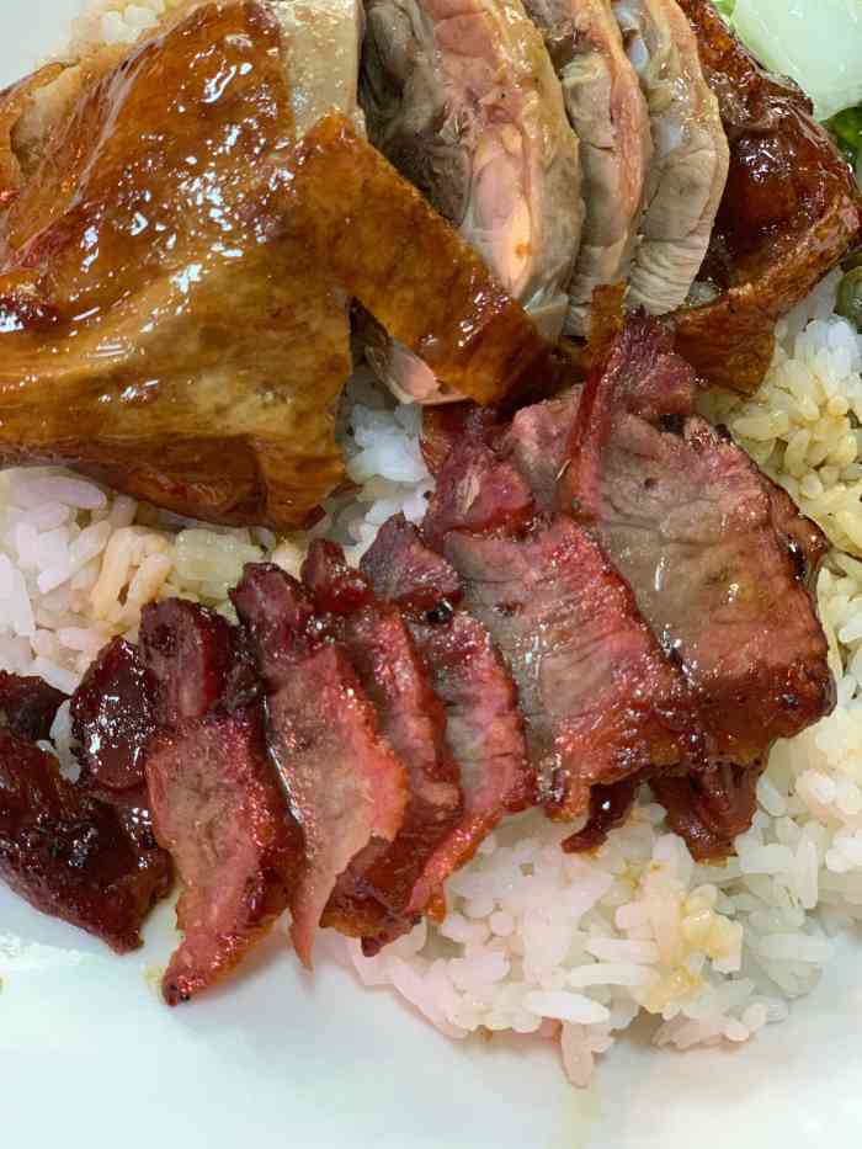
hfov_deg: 28.0
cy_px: 574
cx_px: 431
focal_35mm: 52
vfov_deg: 36.8
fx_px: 1726
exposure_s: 1/52
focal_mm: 6
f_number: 2.4
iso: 400
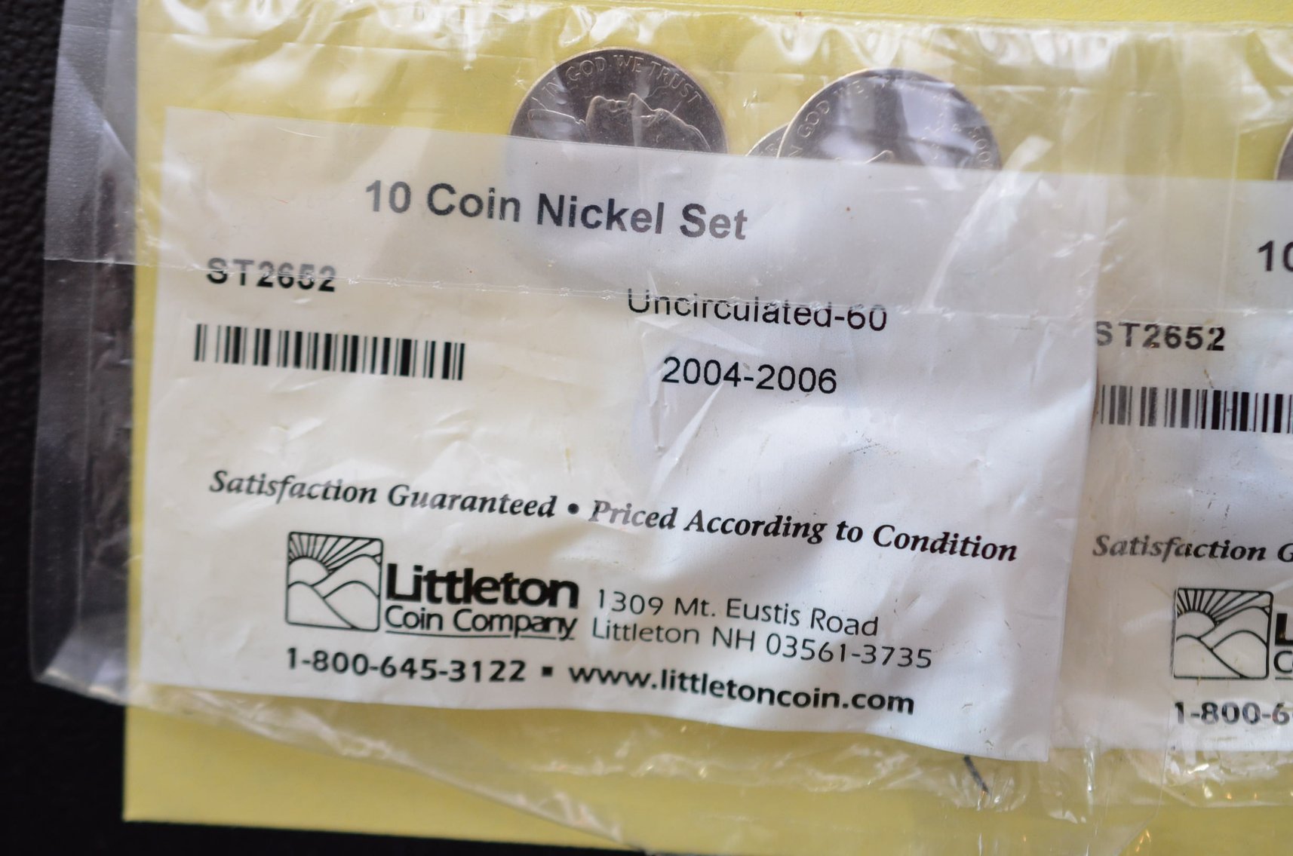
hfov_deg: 33.5
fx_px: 2150
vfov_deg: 22.5
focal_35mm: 60
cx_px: 646
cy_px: 428
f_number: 4
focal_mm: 40
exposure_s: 1/60
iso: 800
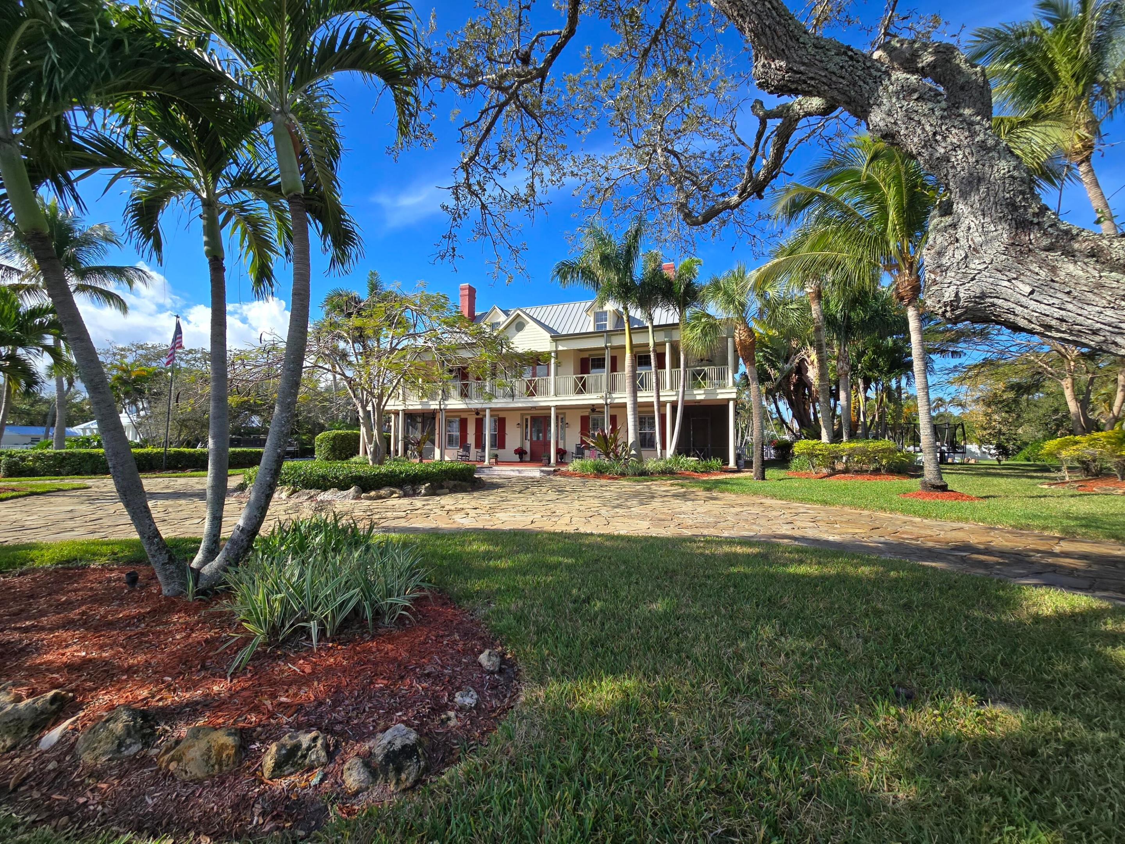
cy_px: 422
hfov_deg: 106.2
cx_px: 562
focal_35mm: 13
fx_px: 422
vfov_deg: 89.9
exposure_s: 1/1339
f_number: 2.2
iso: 50
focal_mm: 2.2
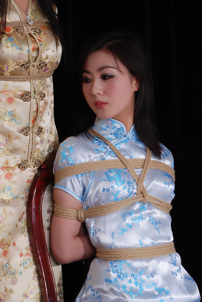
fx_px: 780
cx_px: 101
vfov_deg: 21.9
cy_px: 151
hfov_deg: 14.7
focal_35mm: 93
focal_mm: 62
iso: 100
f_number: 10
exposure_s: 1/8
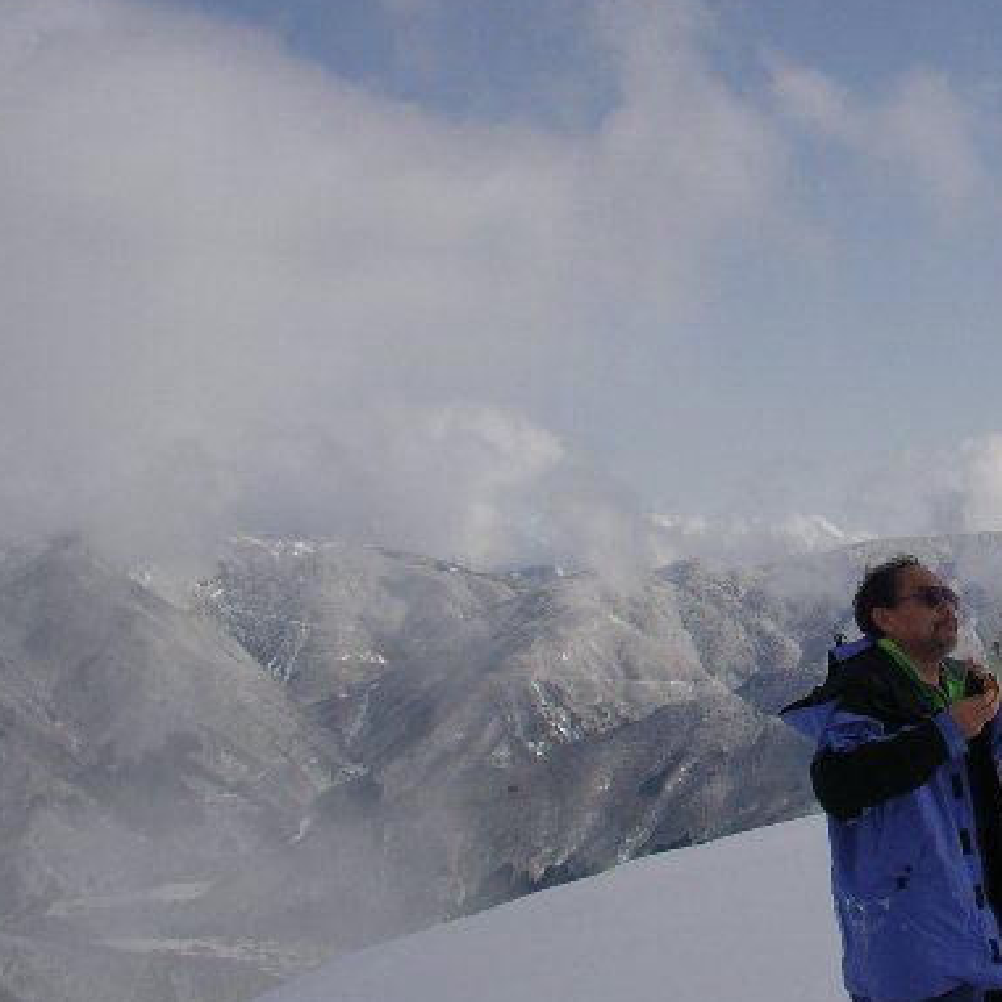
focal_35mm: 55
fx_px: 1801
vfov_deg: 31.1
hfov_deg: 30.2
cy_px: 555
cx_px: 826
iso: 50
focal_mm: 5.7
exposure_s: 1/2000
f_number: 6.9
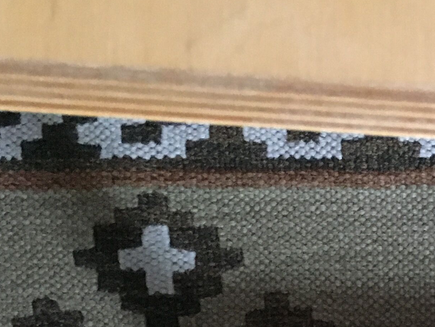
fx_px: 1207
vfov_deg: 15.3
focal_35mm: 96
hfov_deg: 18.6
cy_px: 287
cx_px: 602
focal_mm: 4.15
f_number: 2.2
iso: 400
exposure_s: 1/17
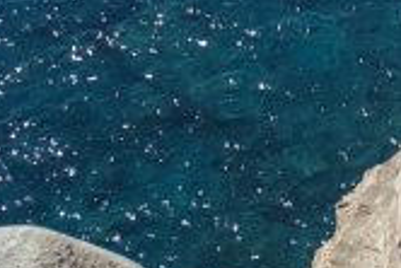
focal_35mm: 108
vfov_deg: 10.9
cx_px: 471
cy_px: -357
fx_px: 1204
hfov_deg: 18.0
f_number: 1.9
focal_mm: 3.6
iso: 40
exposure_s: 1/2092
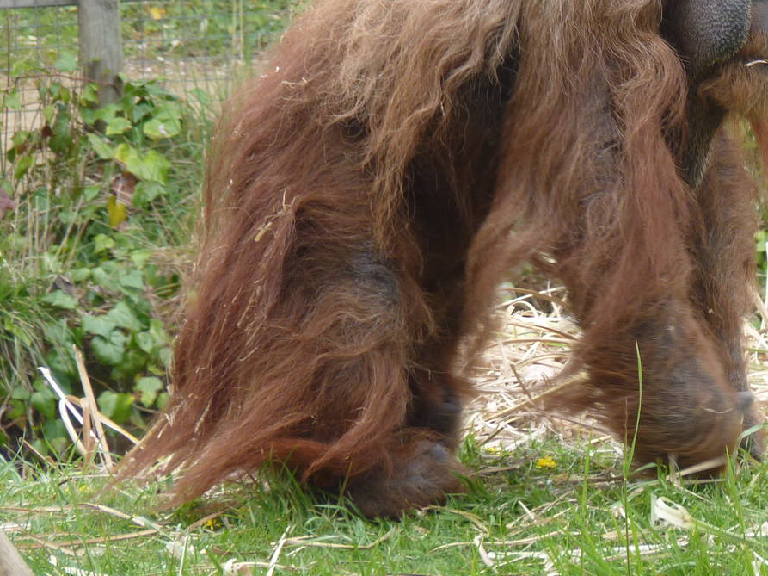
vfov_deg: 2.8
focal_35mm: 536
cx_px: 606
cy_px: 73
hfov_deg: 3.7
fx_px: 11887
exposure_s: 1/125
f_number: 4
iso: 80
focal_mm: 53.2
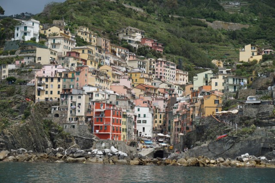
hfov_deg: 27.5
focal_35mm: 74
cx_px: 138
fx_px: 562
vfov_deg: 18.6
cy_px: 92
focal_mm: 49
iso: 100
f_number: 9
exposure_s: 1/400
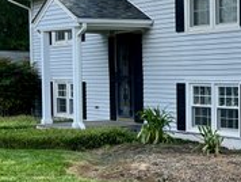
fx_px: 641
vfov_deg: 16.1
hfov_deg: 19.0
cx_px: 351
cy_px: 116
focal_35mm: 92
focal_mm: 5.7
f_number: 1.5
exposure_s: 1/1645
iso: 50
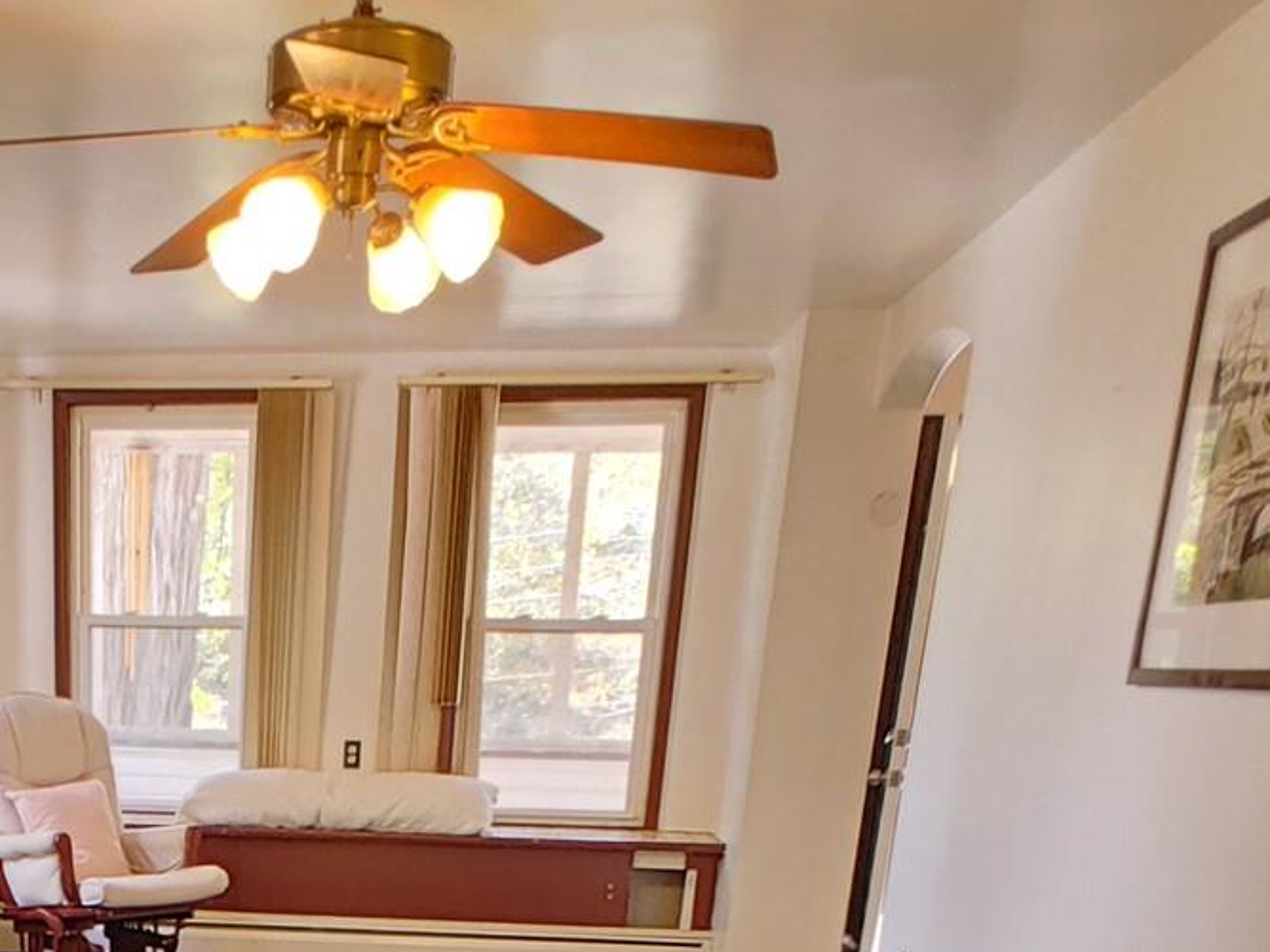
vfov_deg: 26.5
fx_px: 1688
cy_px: 1248
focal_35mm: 46
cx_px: 137
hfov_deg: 38.5
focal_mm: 1.78
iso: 350
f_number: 1.9
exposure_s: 1/24
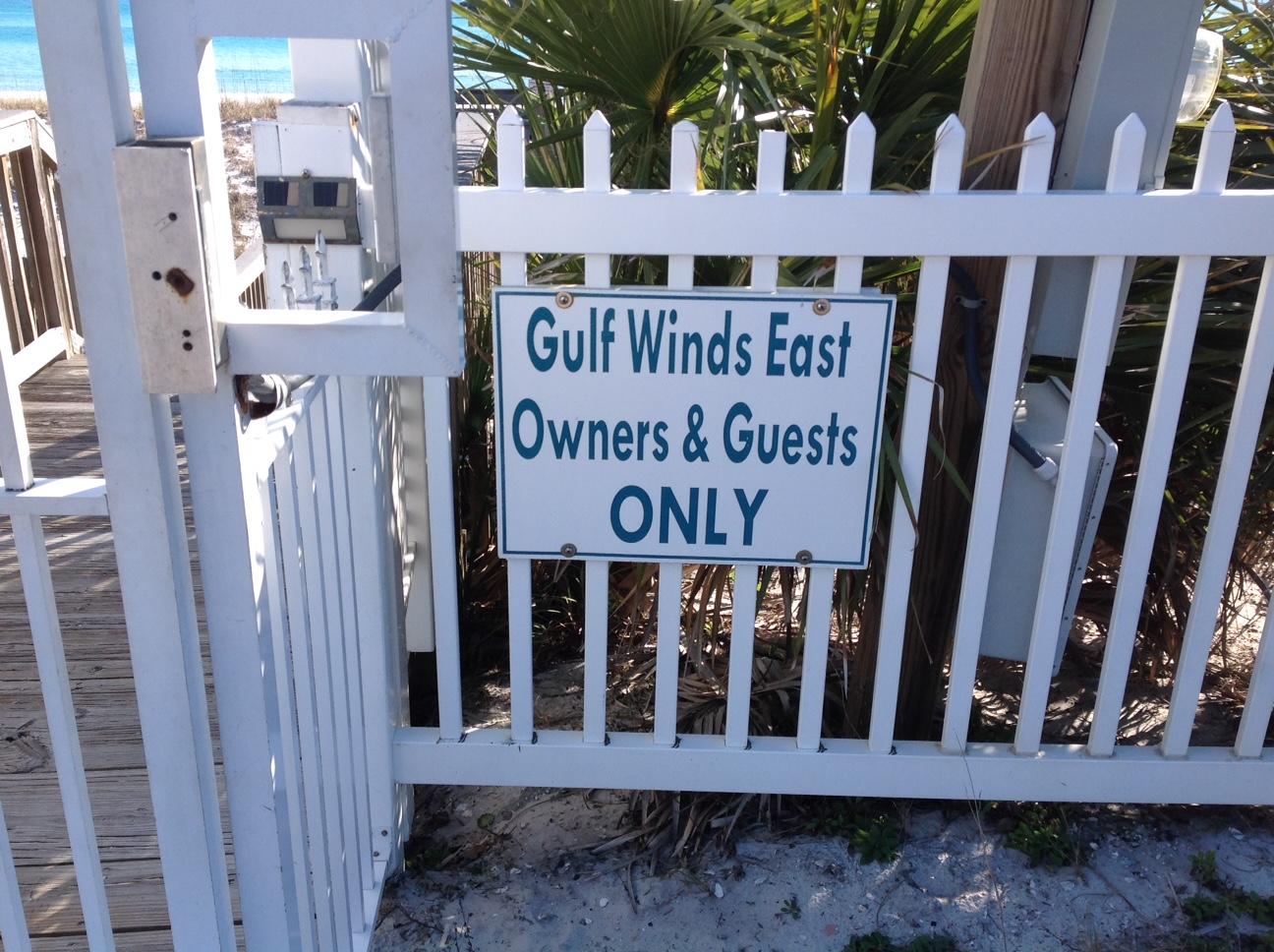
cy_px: 476
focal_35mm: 35
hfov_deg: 52.7
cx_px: 637
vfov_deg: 40.6
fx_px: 1286
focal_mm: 4.28
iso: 50
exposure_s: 1/719
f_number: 2.4
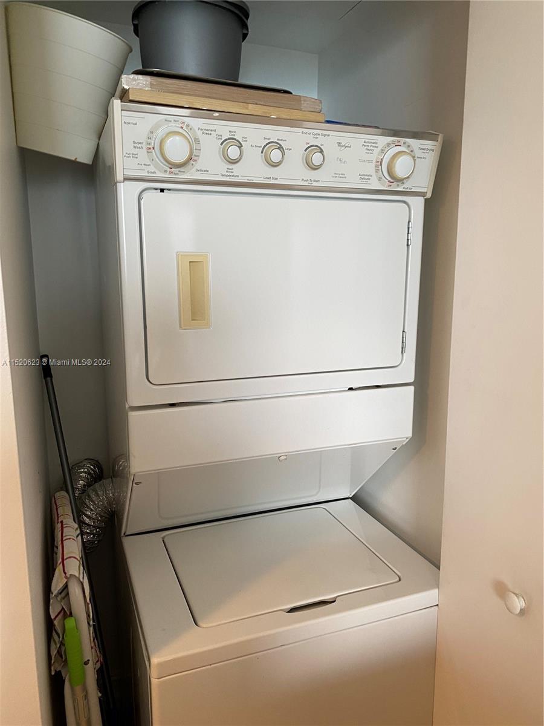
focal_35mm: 26
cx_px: 272
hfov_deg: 53.1
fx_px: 545
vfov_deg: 67.3
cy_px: 363
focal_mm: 4.25
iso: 80
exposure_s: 1/60
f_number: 1.8
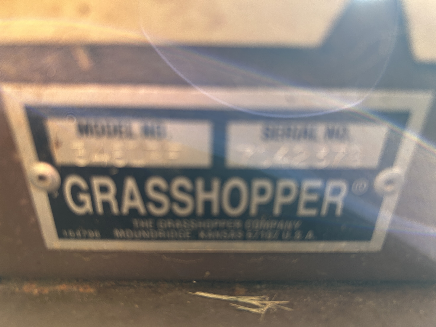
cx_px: 218
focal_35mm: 26
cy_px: 164
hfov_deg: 67.3
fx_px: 327
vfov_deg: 53.1
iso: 40
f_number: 1.5
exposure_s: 1/222
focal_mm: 5.7
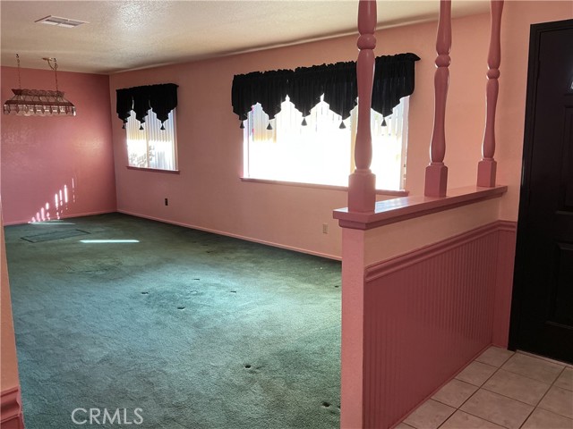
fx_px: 480
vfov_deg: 48.2
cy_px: 214
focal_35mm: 29
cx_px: 286
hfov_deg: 61.7
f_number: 1.8
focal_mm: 3
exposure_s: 1/60
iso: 50
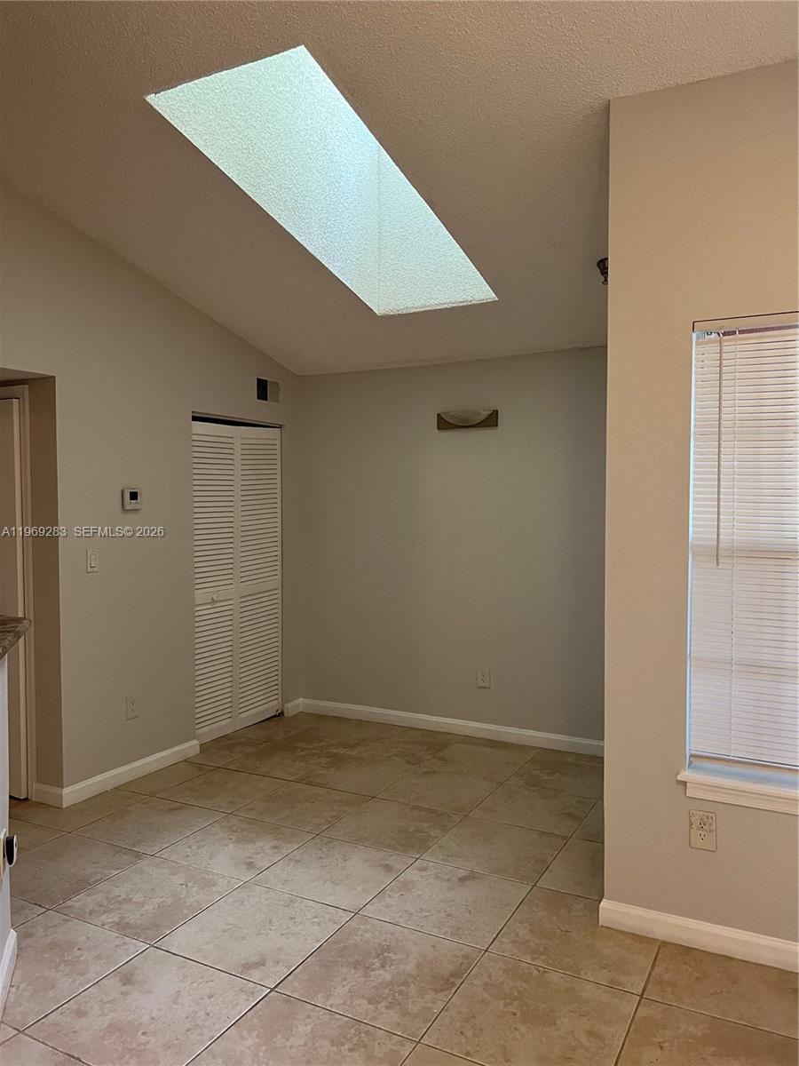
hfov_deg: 53.1
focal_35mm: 26
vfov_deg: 67.3
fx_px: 800
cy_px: 533
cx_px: 400
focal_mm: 5.7
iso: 200
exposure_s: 1/60
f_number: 1.5
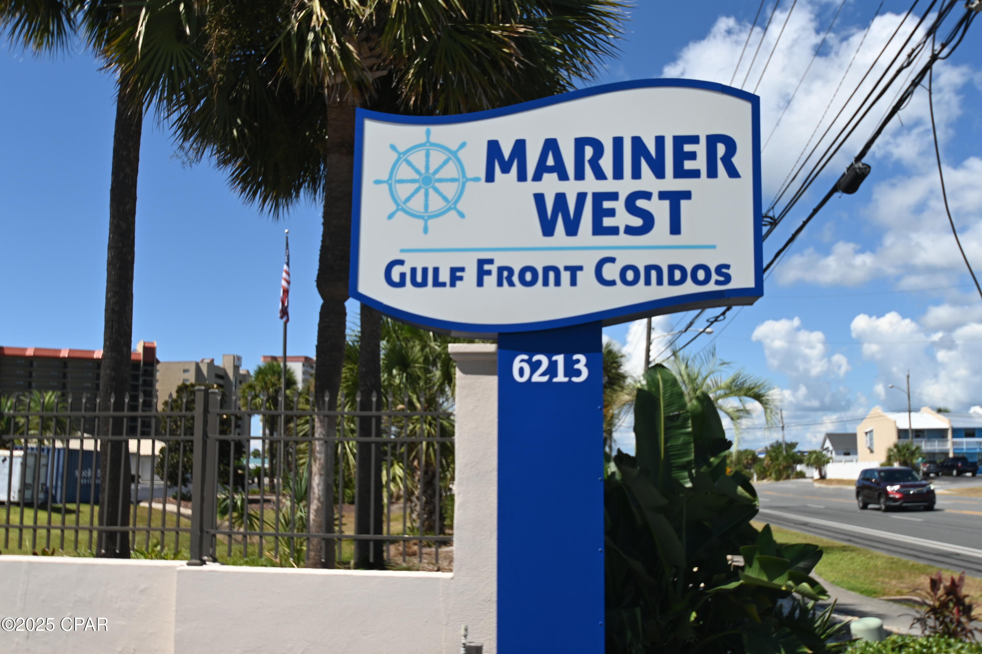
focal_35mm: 33
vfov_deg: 39.9
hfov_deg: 57.2
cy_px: 327
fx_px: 900
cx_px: 491
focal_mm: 22
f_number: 7.1
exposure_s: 1/400
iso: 100
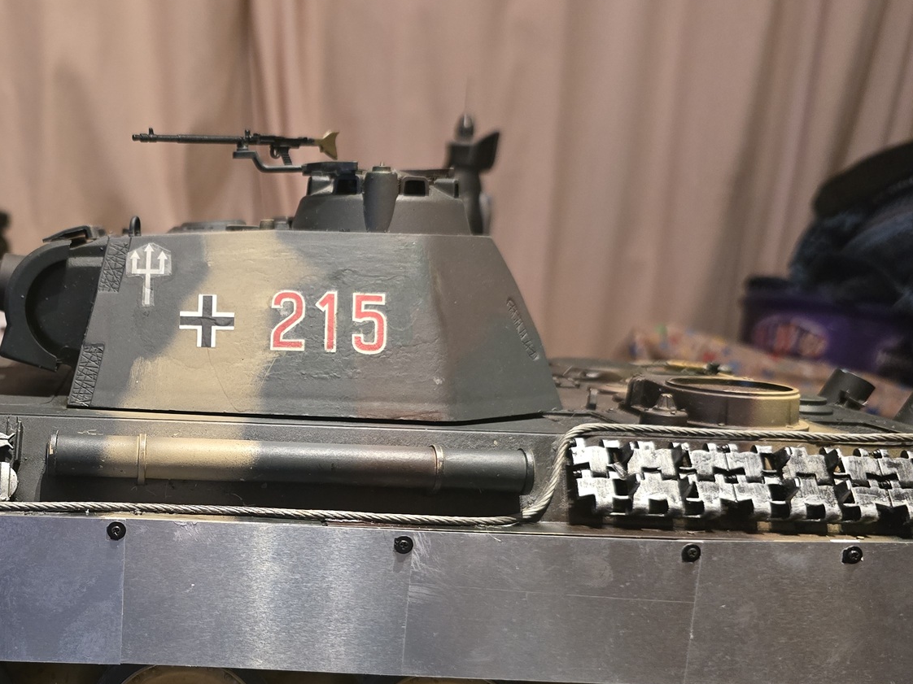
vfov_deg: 34.7
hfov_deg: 43.5
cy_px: 468
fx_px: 1081
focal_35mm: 41
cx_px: 175
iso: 1000
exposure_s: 1/60
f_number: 1.7
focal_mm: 6.3
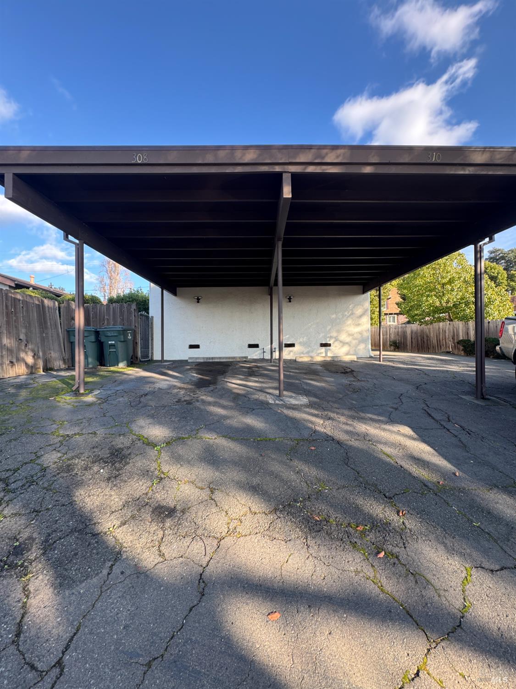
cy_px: 344
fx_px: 278
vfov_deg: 102.1
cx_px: 258
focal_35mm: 14
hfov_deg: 85.7
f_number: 2.2
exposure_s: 1/148
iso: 40
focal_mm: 2.22
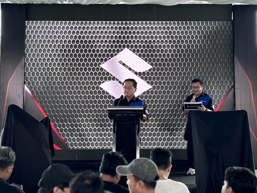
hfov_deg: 36.8
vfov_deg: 28.1
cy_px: 96
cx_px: 128
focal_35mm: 52
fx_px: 386
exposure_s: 1/97
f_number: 1.6
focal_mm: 5.96
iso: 50
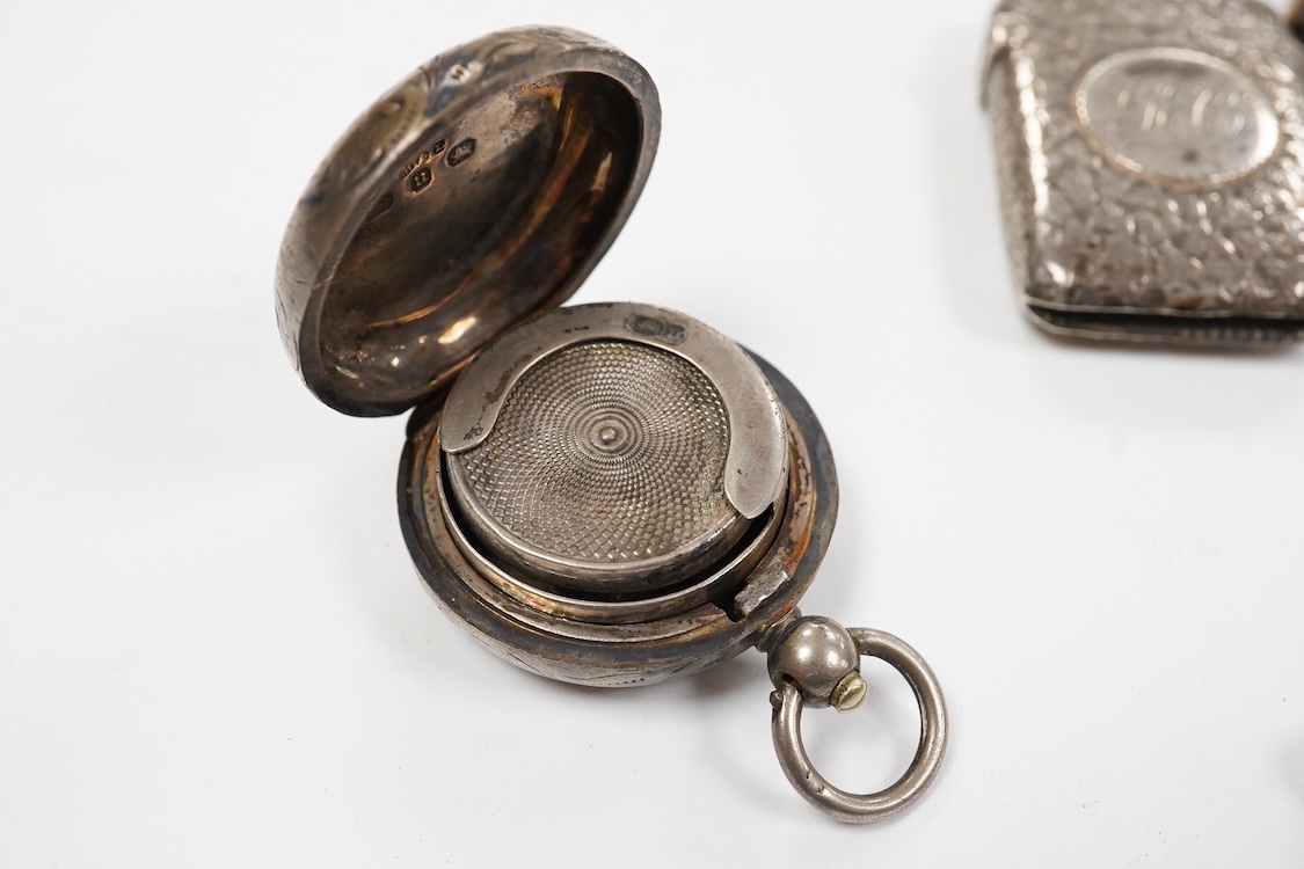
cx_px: 652
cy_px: 434
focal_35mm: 45
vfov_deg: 29.9
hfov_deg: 43.6
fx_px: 1630
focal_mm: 30
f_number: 14
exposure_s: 1/100
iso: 2500
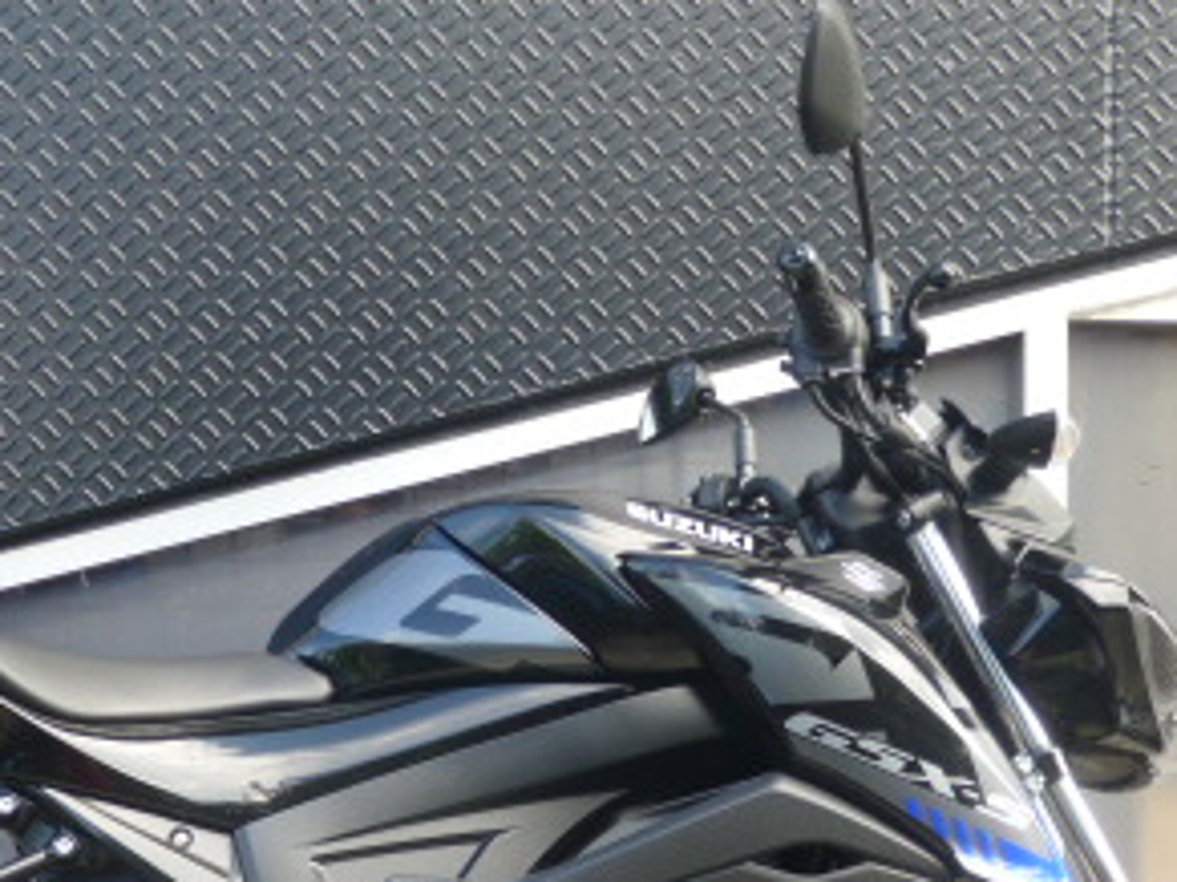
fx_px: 2243
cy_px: 846
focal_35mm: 66
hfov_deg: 29.2
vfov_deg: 21.6
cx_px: 384
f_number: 3.6
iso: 100
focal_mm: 5.4
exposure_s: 1/60
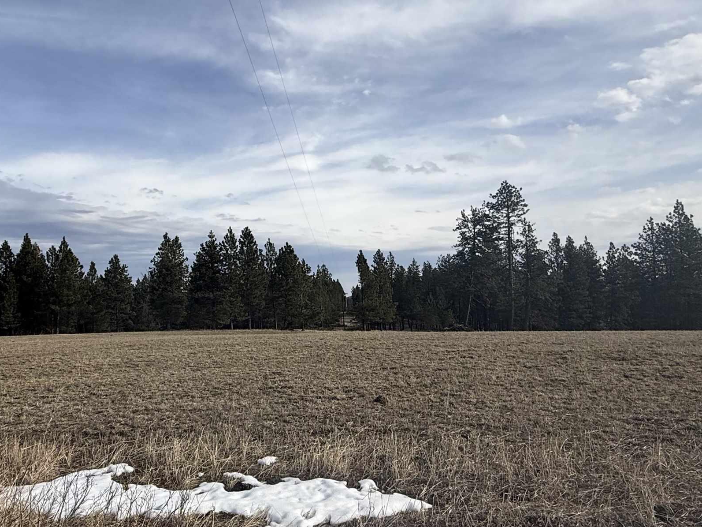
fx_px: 548
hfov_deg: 65.1
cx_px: 308
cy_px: 275
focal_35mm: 27
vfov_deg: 51.3
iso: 50
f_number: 2.2
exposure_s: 1/2410
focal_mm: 2.22
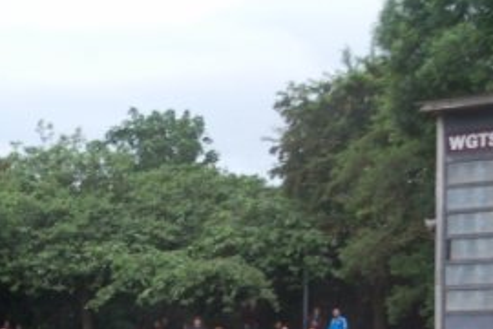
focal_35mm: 121
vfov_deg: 11.1
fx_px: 1657
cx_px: 69
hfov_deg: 16.7
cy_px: 382
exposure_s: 1/200
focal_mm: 34
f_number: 4.5
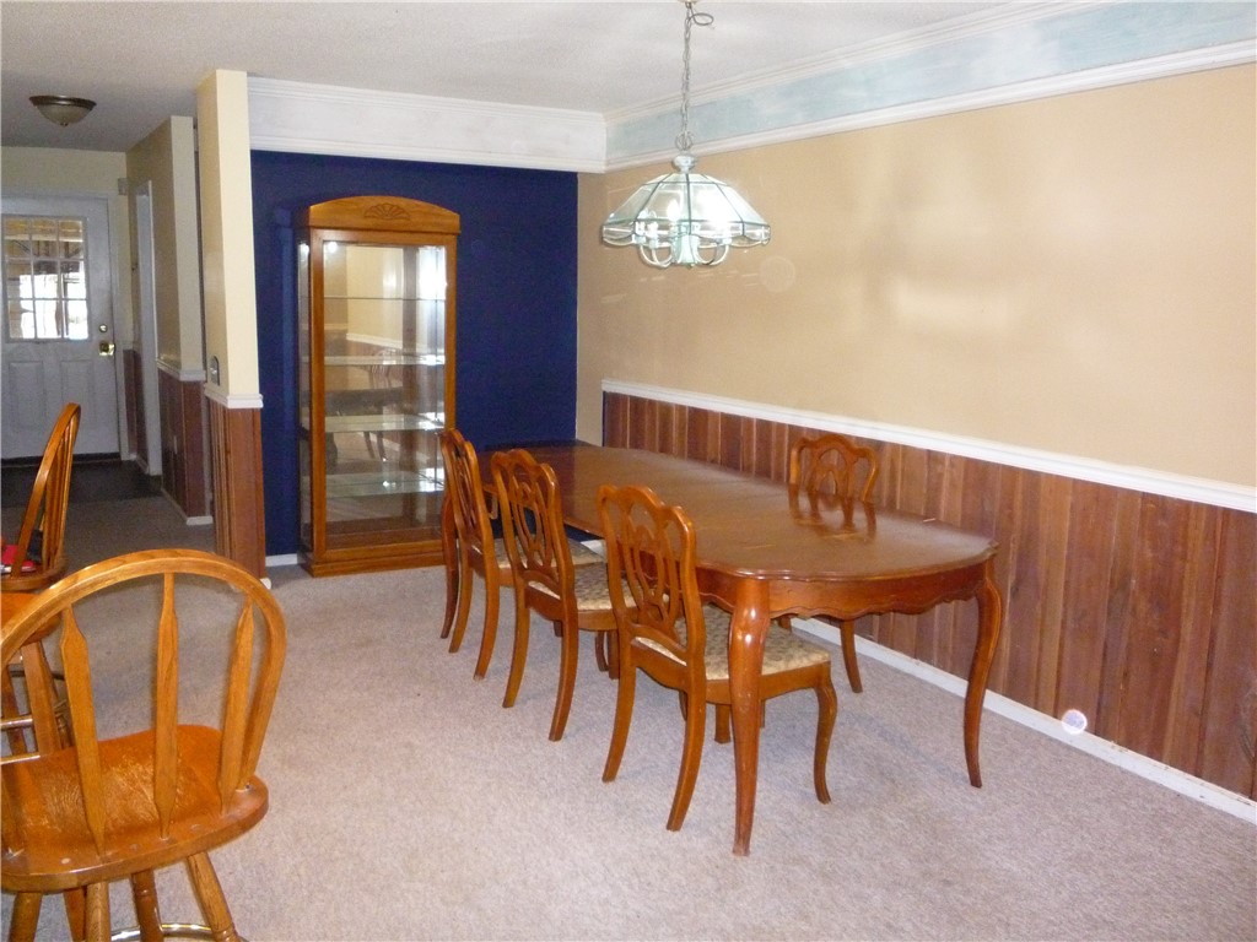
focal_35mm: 30
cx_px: 628
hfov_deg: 60.0
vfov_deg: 46.8
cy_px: 471
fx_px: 1089
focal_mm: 5.2
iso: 640
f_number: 3.3
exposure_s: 1/30
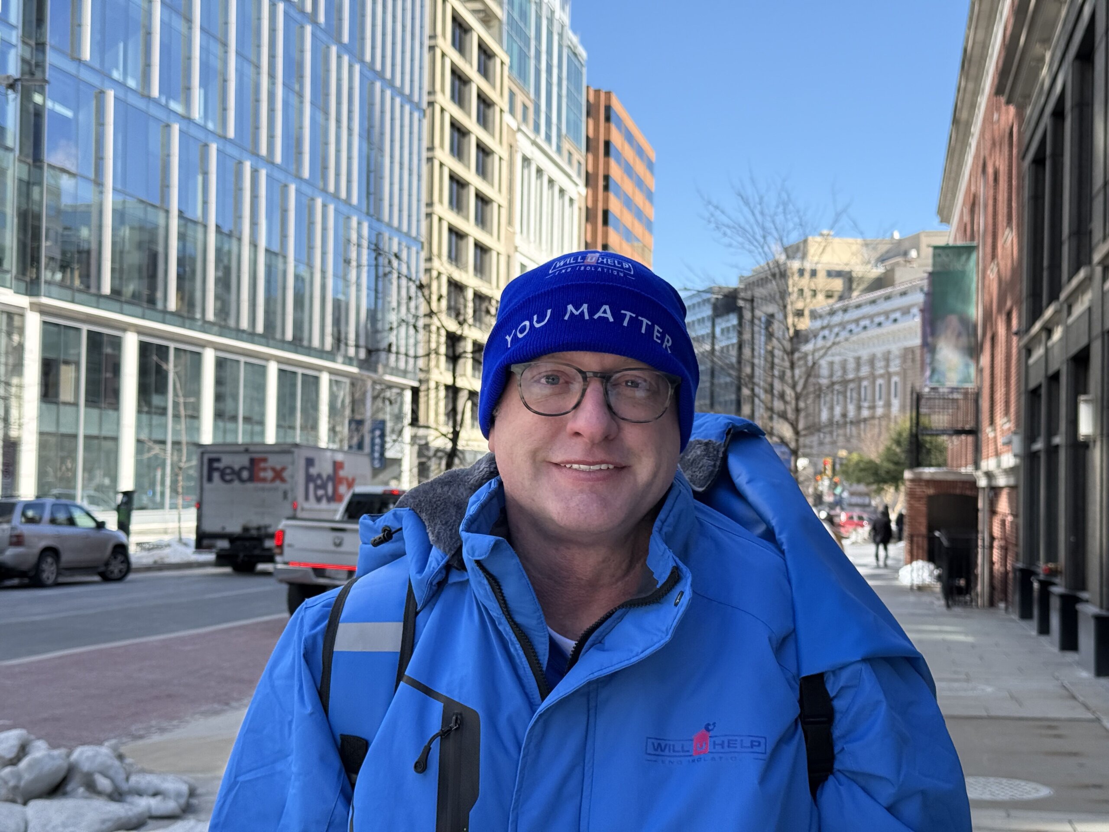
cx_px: 554
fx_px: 1538
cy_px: 416
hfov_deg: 39.7
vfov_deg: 30.3
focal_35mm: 48
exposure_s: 1/2146
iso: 80
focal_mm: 6.76
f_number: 1.78
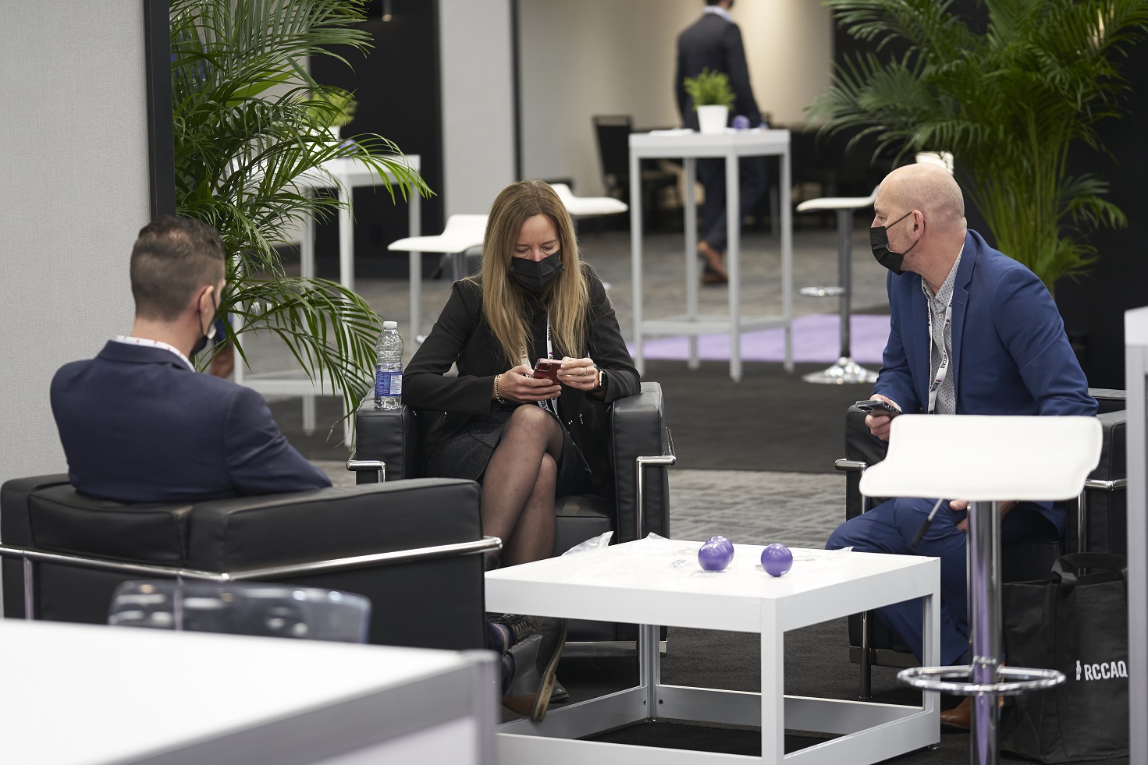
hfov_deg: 15.8
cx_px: 574
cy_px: 382
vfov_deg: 10.6
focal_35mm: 130
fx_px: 4146
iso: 1600
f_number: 4
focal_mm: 130
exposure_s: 1/200
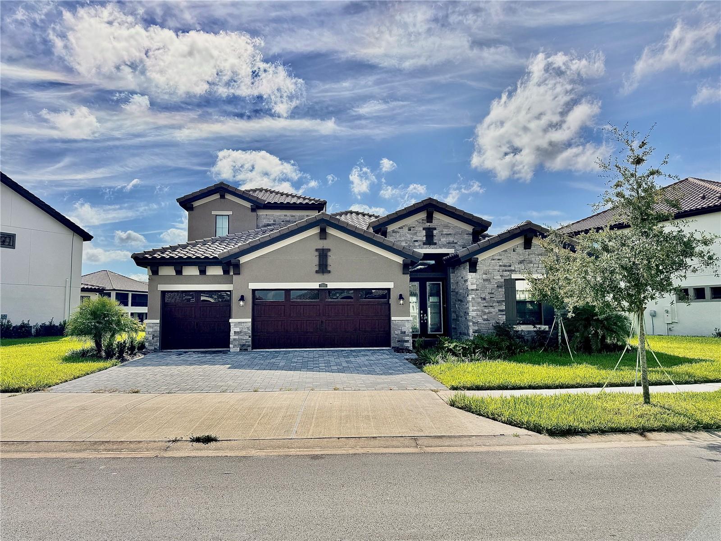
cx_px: 360
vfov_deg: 56.8
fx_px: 500
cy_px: 270
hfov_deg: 71.6
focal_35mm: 24
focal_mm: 6.76
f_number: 1.78
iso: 80
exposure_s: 1/7937
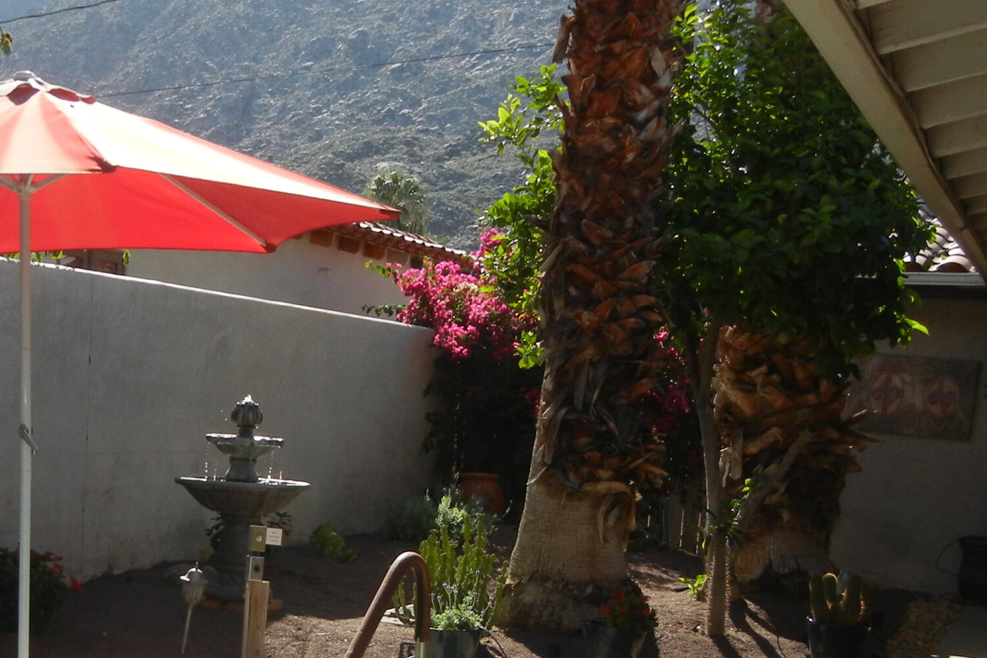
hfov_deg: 31.8
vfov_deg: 21.5
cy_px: 560
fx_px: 1700
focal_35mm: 62
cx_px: 245
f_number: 7
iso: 160
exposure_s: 1/277
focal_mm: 5.4
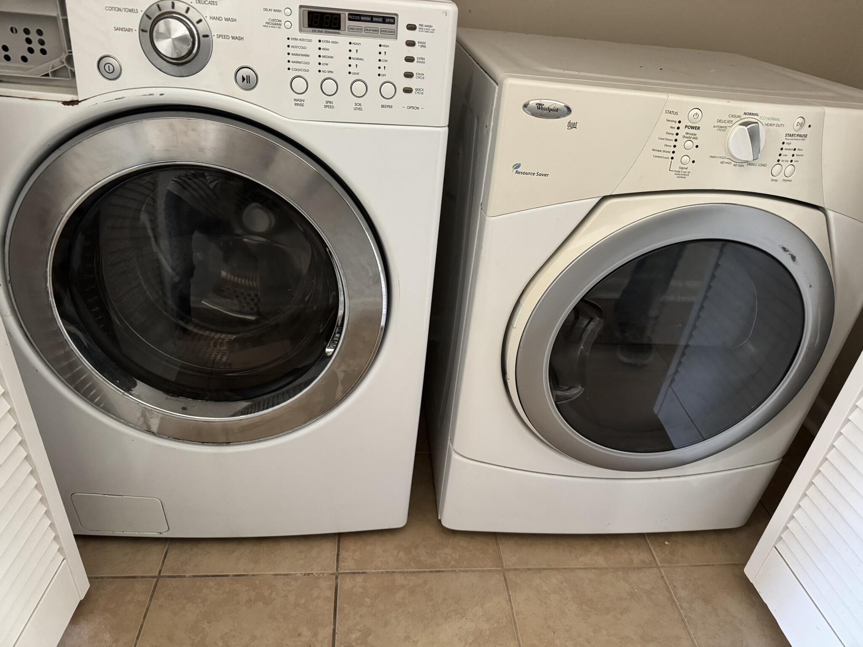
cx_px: 432
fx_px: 598
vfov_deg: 56.8
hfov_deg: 71.6
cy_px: 324
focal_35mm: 24
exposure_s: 1/60
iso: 800
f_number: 1.78
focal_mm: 6.76
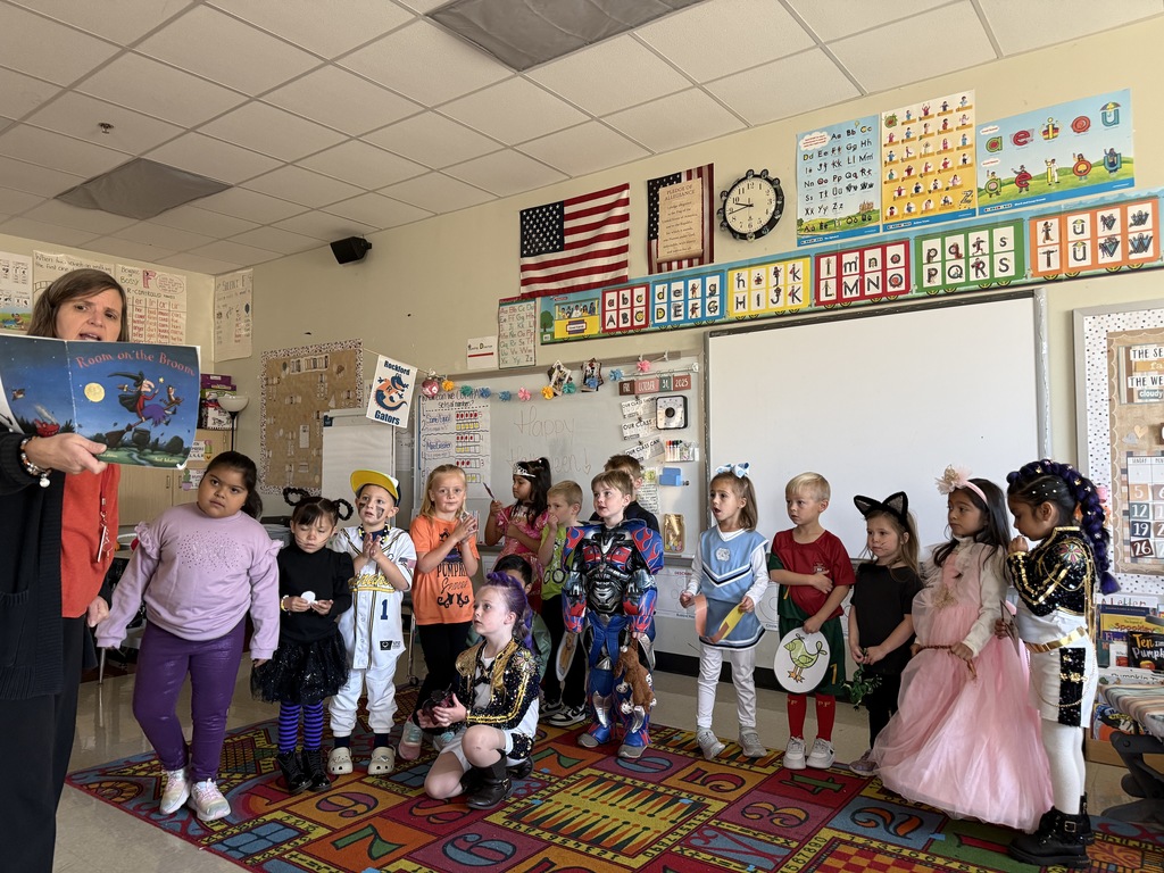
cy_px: 436
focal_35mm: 24
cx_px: 582
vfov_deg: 56.8
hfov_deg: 71.6
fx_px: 807
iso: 320
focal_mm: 6.76
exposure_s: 1/60
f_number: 1.78
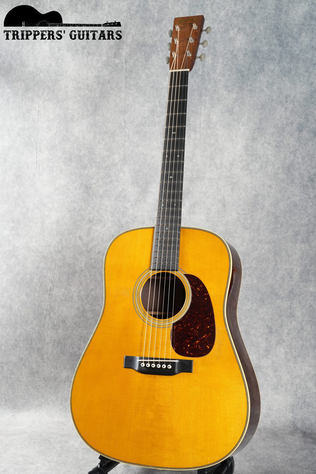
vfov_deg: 39.6
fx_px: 658
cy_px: 237
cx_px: 158
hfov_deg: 27.0
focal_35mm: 50
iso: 400
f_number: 6.3
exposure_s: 1/1.6
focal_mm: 50
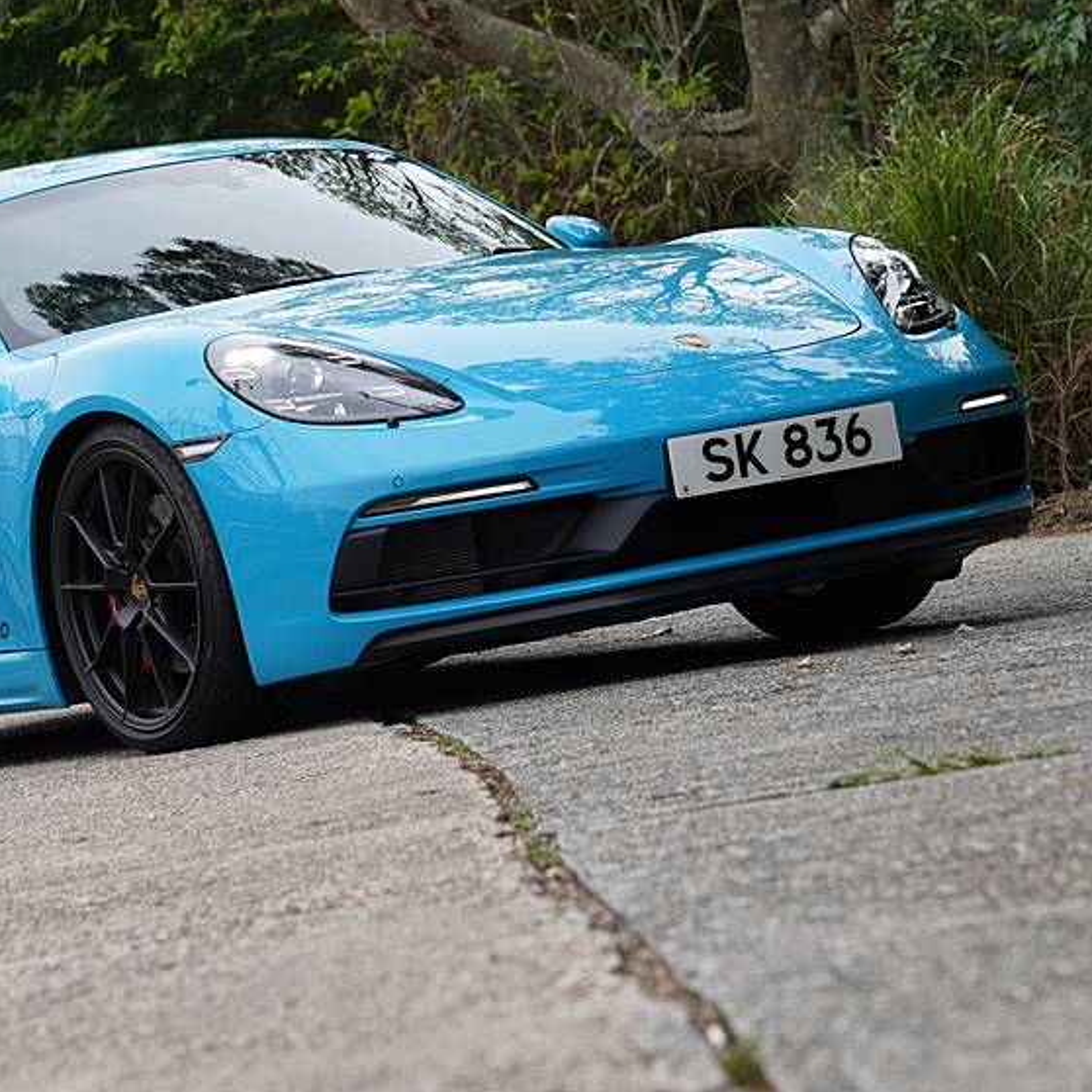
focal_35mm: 160
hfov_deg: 10.9
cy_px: 449
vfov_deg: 10.9
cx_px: 382
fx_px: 5710
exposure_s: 1/320
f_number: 4.5
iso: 100
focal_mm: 70
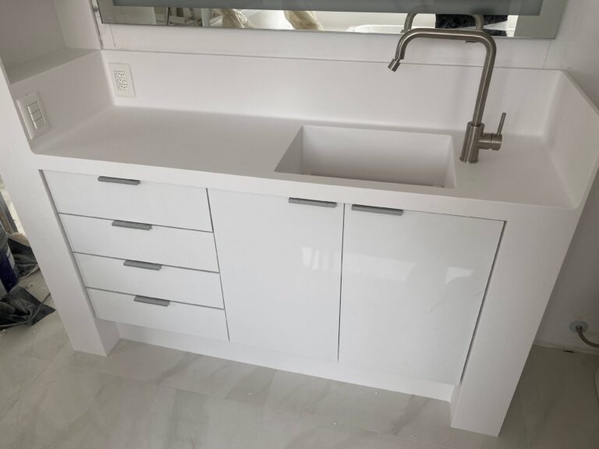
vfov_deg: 53.1
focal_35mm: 26
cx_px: 300
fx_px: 450
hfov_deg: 67.3
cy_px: 224
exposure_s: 1/258
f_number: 1.8
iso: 32
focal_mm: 4.25
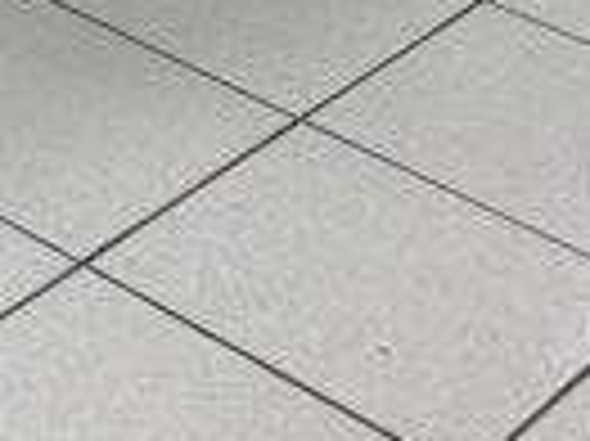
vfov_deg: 8.9
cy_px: -684
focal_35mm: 147
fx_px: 2503
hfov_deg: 11.9
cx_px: -613
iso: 160
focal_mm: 6.76
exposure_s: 1/50
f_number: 1.78
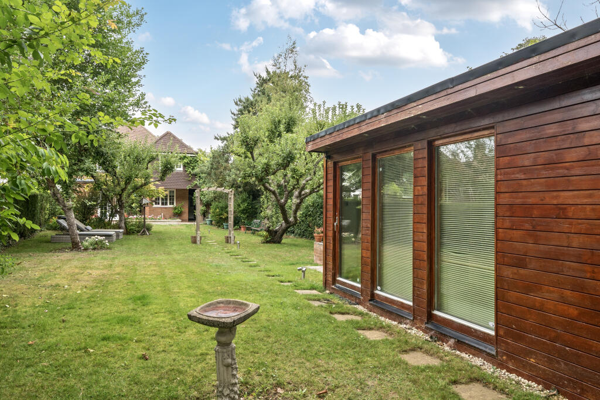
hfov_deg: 73.7
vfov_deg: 53.1
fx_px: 400
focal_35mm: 24
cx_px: 300
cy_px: 200
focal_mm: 16
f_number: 8
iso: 400
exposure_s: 1/125
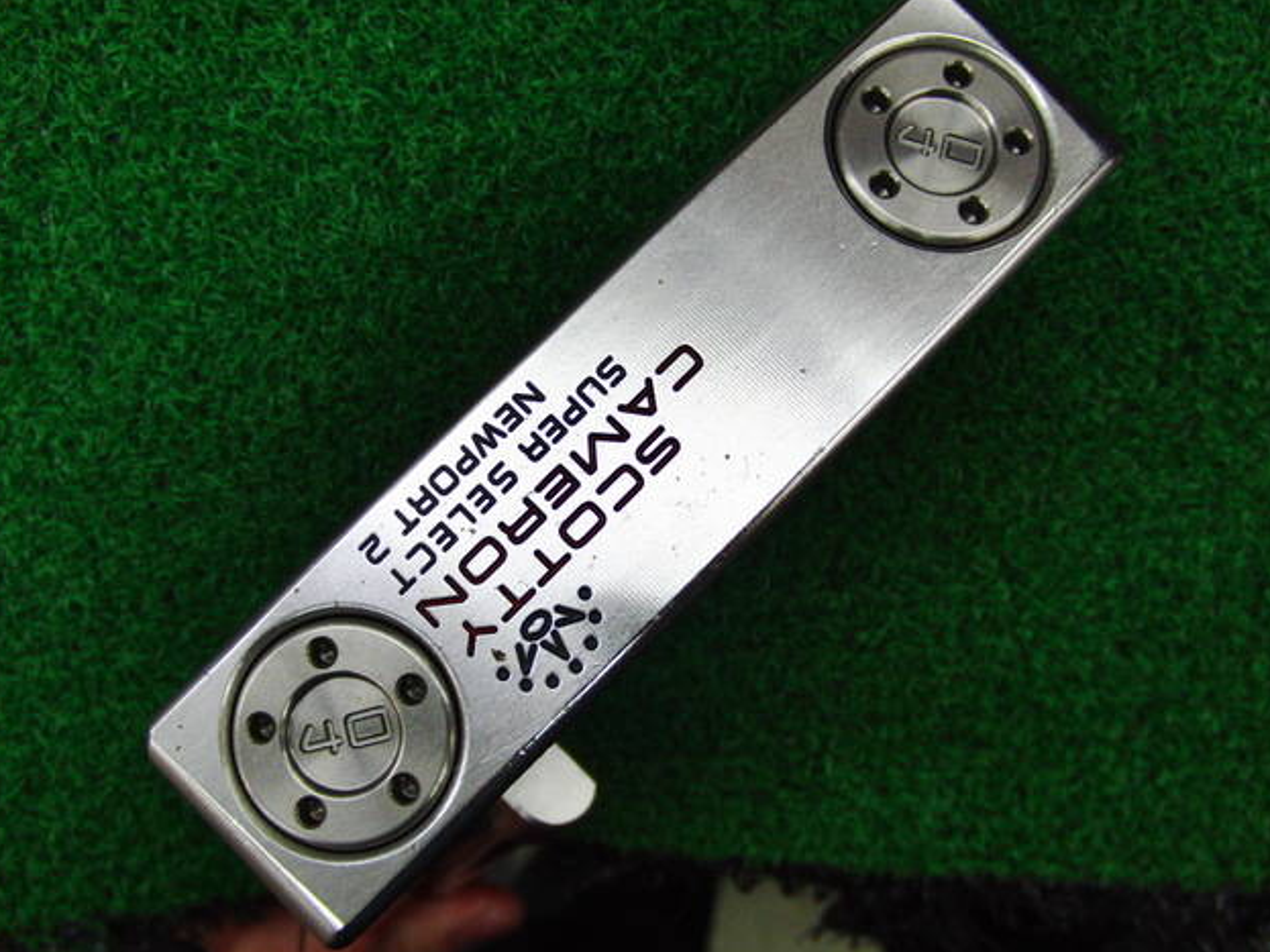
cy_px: 469
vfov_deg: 37.7
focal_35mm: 38
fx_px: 1394
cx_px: 626
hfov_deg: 49.0
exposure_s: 1/80
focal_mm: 6.42
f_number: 3.6
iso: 160
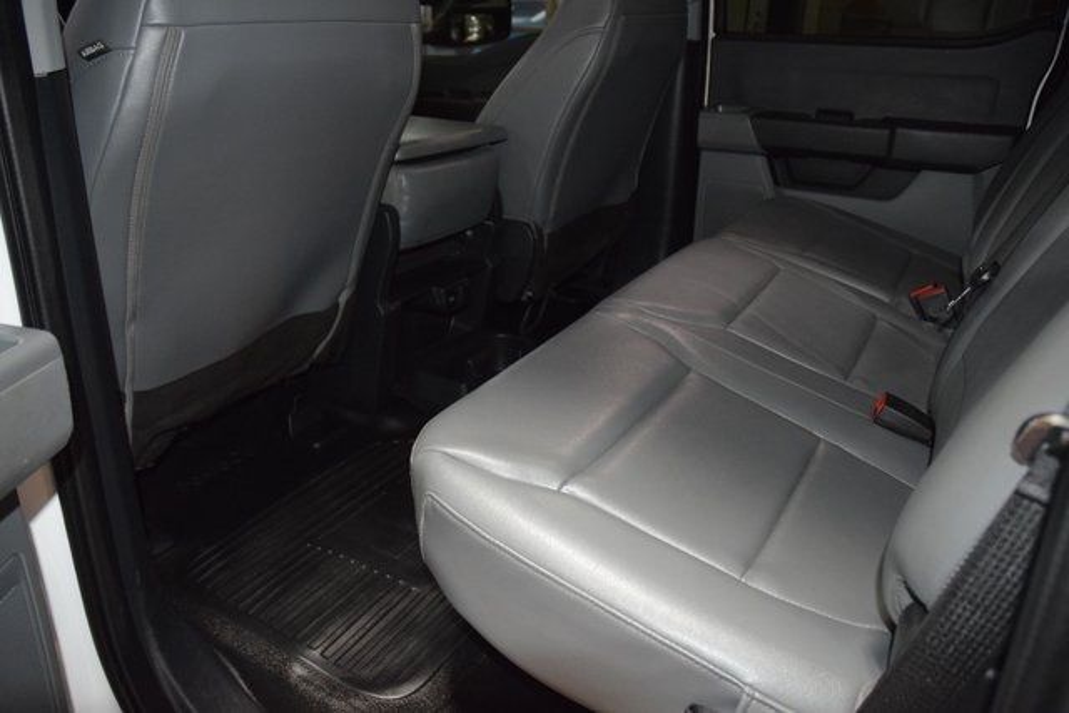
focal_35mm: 27
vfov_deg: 48.0
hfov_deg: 67.4
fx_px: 802
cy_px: 356
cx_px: 534
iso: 2800
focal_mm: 18
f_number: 3.5
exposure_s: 1/125
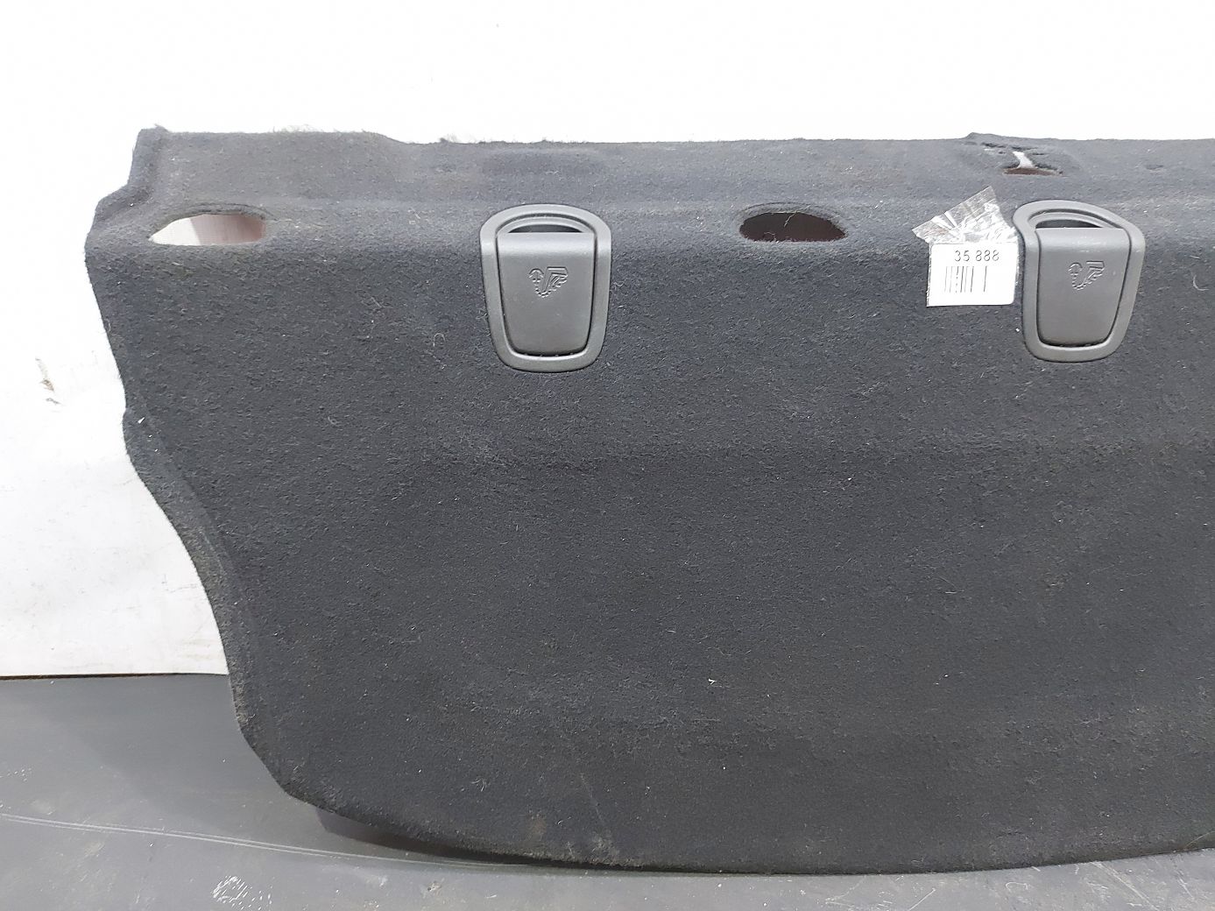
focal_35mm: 24
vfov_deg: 56.8
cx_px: 608
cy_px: 456
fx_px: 842
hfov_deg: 71.6
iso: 320
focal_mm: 5.23
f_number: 1.8
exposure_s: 1/25
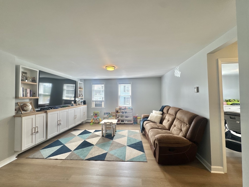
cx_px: 124
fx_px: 101
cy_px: 94
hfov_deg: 102.1
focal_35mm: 14
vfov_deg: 85.7
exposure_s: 1/120
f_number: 2.2
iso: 80
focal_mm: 2.22
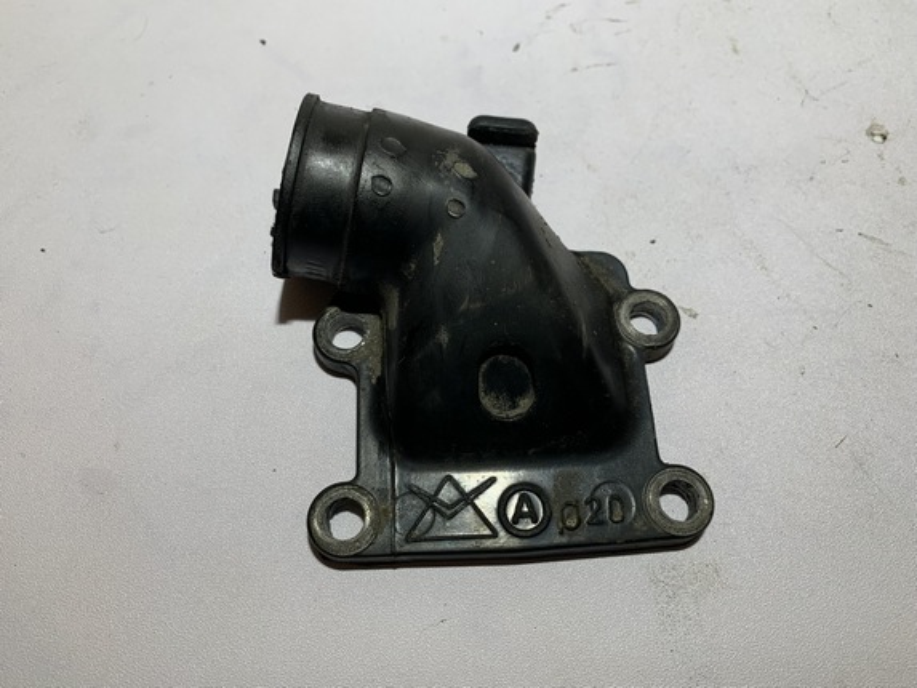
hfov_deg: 67.3
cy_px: 344
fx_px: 689
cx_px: 458
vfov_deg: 53.1
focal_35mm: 26
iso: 32
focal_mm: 4.25
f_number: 1.8
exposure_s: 1/122
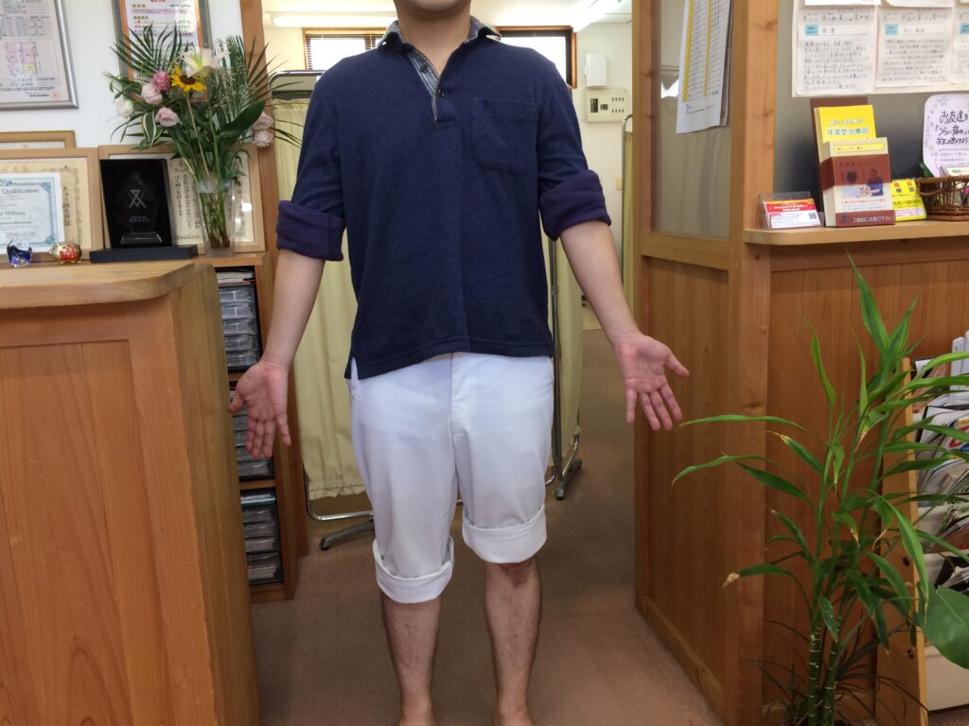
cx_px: 484
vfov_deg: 48.2
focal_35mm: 29
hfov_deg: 61.7
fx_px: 812
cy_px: 363
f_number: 2.2
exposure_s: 1/33
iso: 40
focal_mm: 4.15
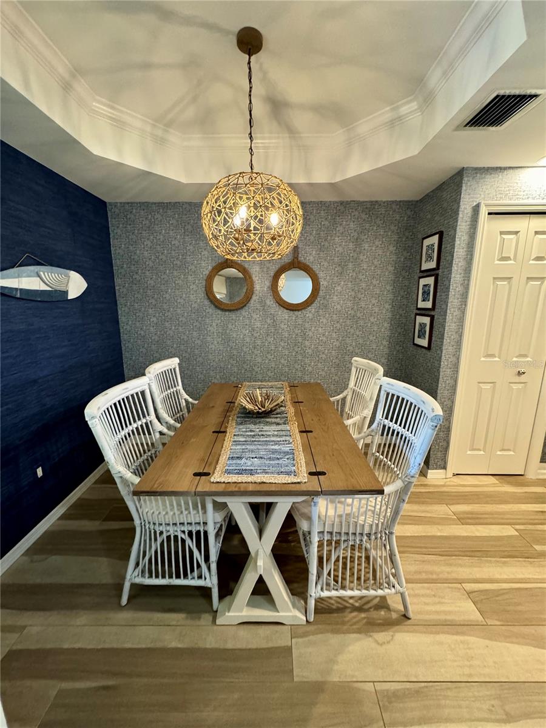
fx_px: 294
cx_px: 273
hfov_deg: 85.7
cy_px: 364
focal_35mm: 14
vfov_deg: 102.1
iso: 640
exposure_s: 1/60
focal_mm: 2.22
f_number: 2.2
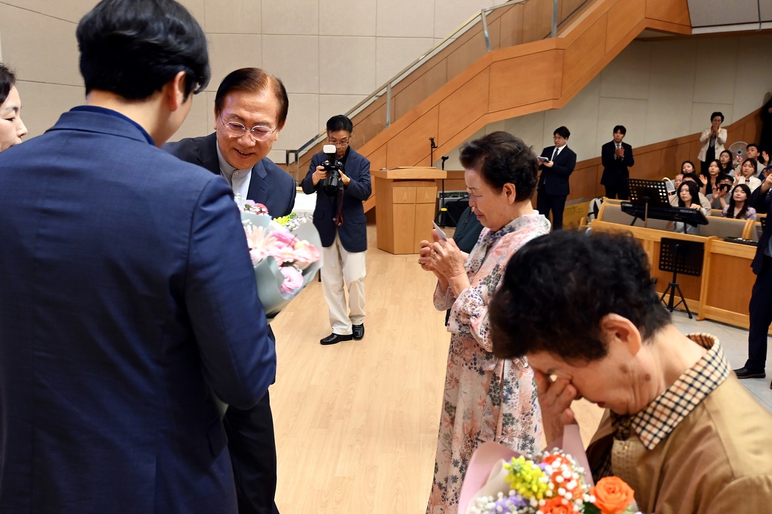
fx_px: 740
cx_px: 386
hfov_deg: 55.1
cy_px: 257
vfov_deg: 38.4
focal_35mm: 34
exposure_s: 1/125
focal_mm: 23
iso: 1400
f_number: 4.2
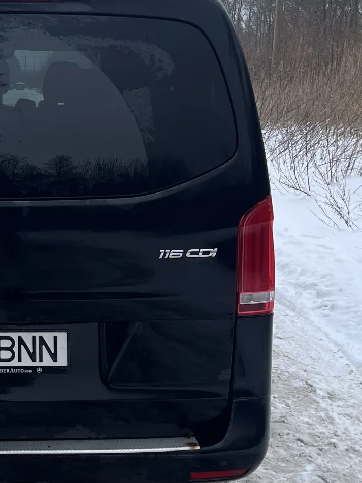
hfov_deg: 20.2
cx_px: -15
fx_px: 976
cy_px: 214
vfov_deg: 27.8
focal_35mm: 70
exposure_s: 1/621
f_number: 1.6
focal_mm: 5.1
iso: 50
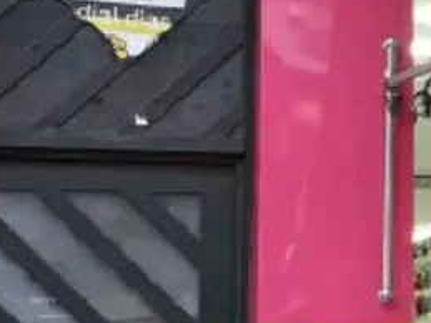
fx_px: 1444
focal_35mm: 116
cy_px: 168
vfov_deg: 12.8
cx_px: 647
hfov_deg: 15.6
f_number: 2.4
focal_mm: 4.3
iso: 80
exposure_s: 1/60.2
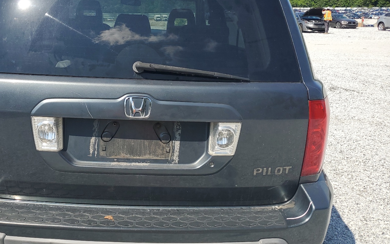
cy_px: 111
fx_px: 383
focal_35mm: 36
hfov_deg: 53.1
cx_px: 136
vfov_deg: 35.3
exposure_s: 1/2500
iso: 50
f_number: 1.5
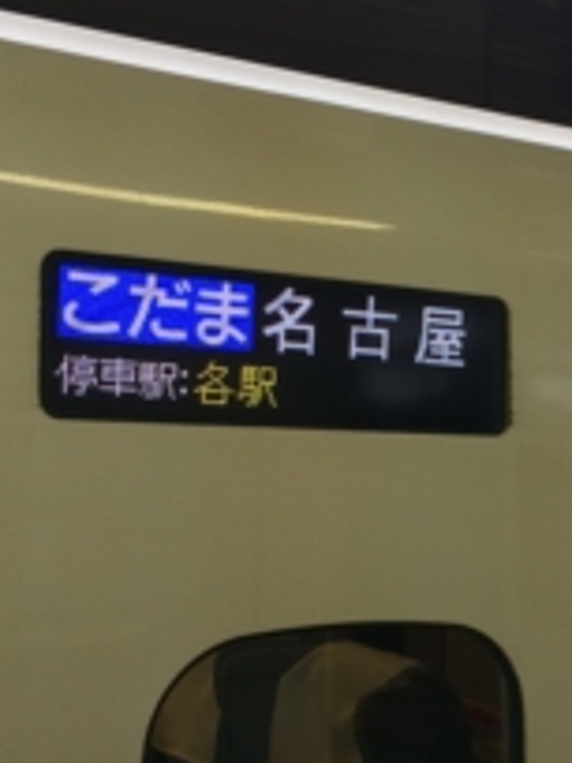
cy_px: 393
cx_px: 527
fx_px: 1410
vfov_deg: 30.3
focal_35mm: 64
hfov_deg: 22.3
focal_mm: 4.15
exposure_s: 1/120
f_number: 2.2
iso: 64
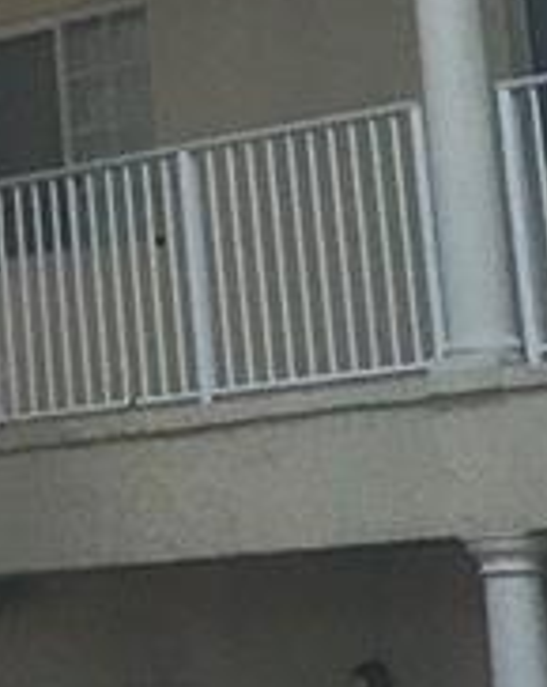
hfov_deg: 7.7
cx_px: -749
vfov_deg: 10.1
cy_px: -302
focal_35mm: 187
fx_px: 3794
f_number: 2.2
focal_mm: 4.15
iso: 25
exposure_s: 1/1923
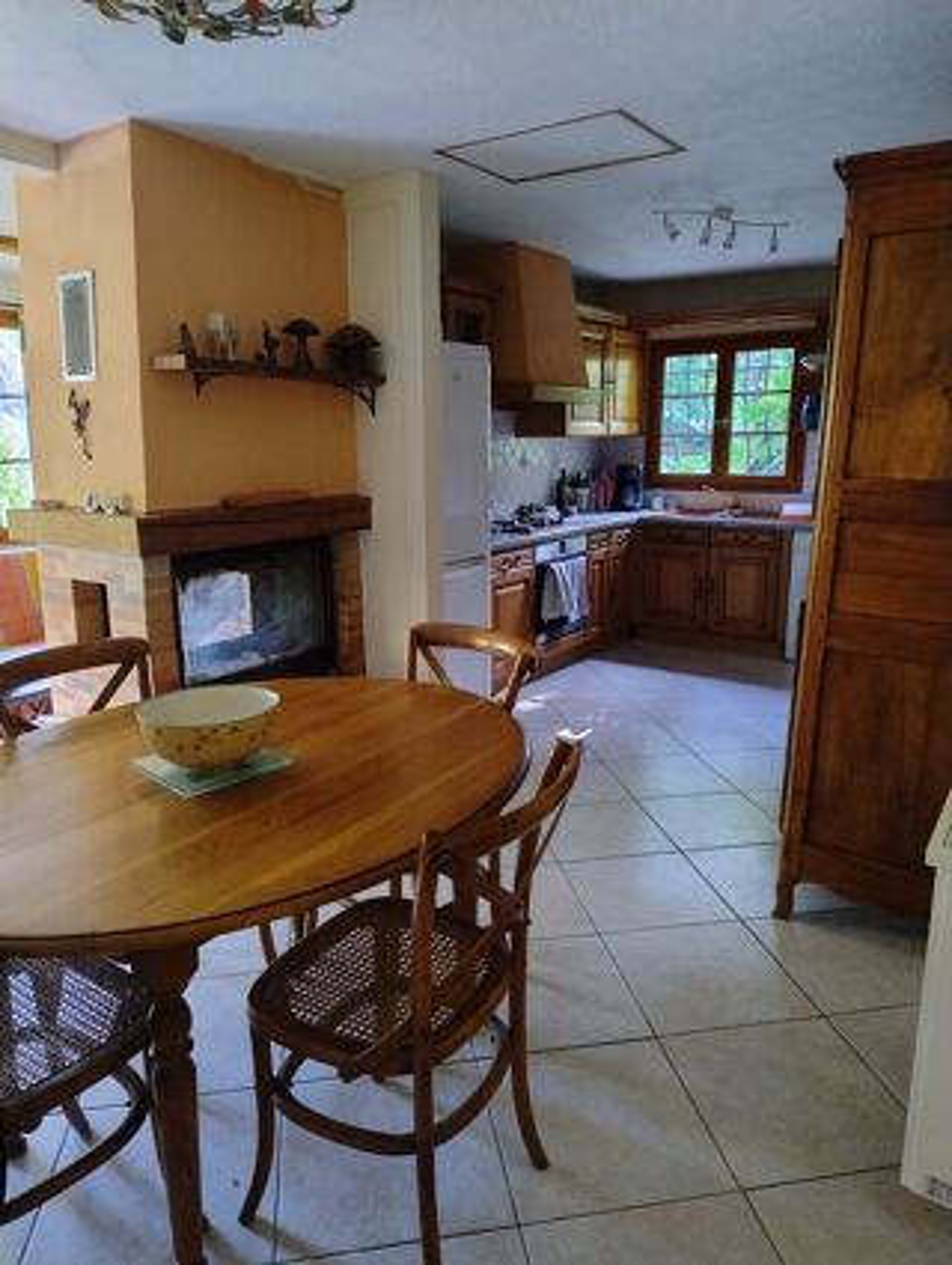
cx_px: 476
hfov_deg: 56.9
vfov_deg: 71.5
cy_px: 632
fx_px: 878
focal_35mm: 24
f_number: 1.8
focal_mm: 5.56
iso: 841
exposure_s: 1/33.3
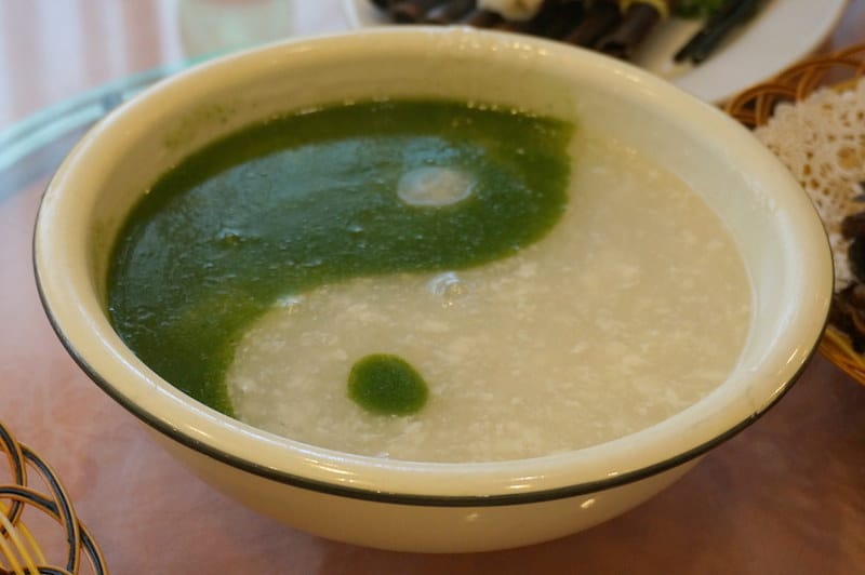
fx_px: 1332
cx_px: 432
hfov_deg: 36.0
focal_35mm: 56
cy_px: 288
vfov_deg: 24.4
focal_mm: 37
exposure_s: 1/60
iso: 1250
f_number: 5.6
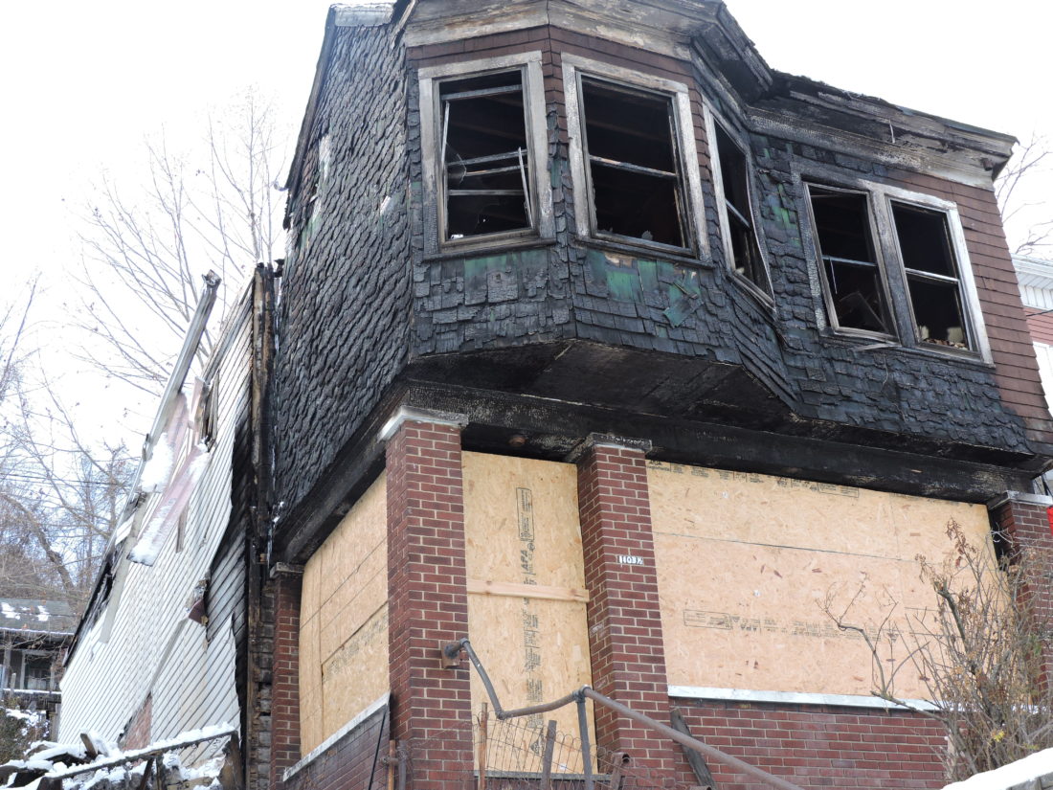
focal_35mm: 47
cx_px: 526
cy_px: 395
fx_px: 1430
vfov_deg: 30.9
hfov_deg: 40.4
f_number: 3.5
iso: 100
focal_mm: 8.4
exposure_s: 1/125
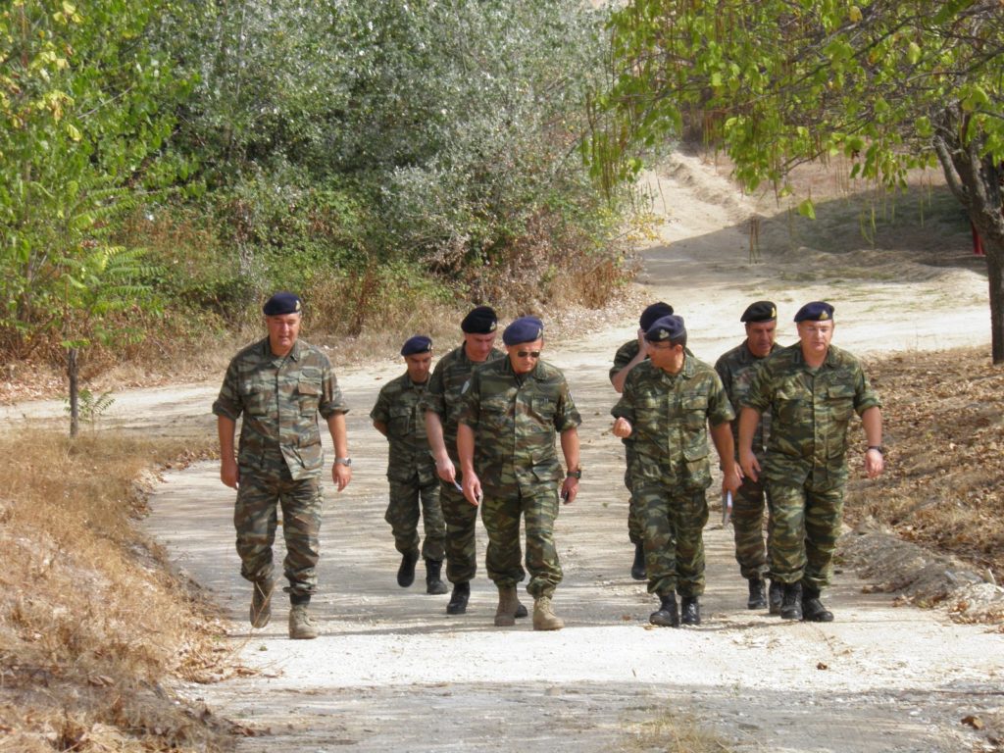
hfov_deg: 12.2
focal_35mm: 162
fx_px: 4699
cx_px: 502
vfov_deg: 9.2
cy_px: 376
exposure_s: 1/160
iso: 50
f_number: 5.7
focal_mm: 29.2
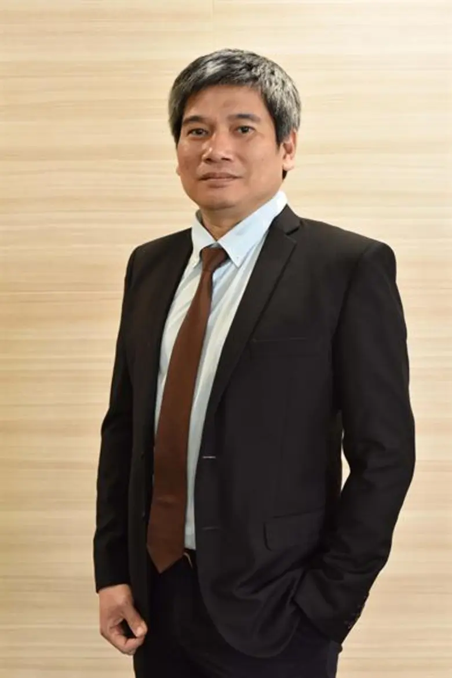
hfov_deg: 27.0
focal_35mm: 50
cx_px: 226
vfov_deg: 39.6
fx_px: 942
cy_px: 339
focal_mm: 50
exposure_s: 1/13
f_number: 8
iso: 2000
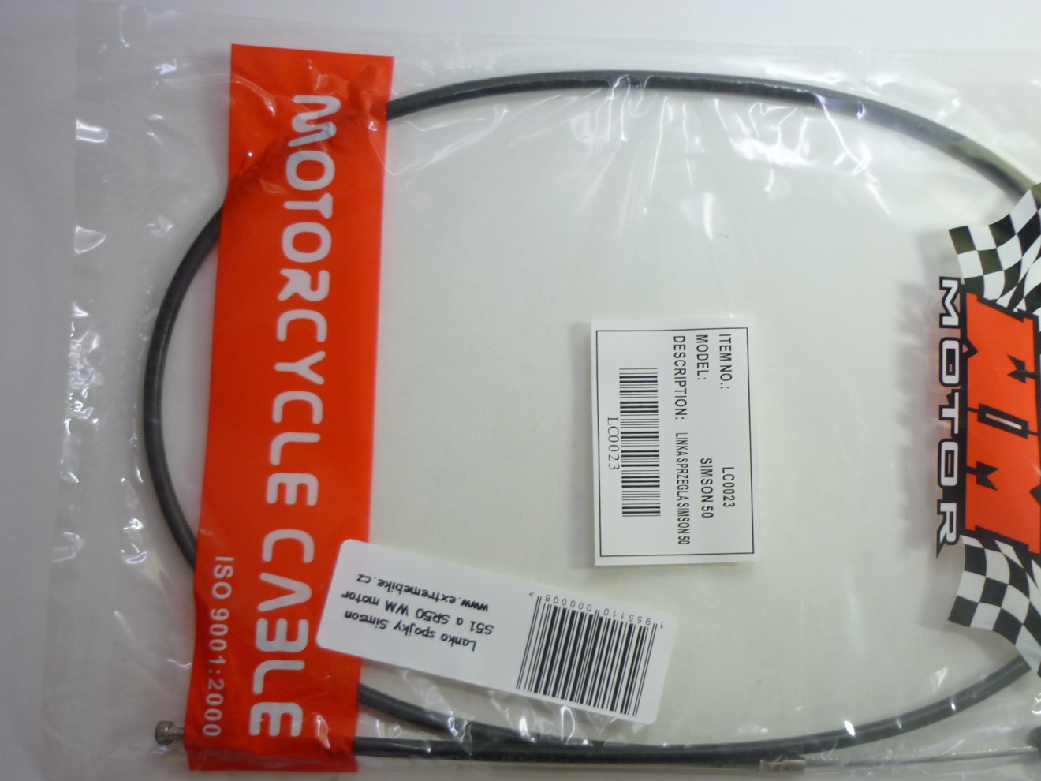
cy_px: 439
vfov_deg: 35.9
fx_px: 1203
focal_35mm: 40
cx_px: 603
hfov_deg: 46.6
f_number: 2.8
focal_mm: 5.5
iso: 80
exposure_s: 1/15
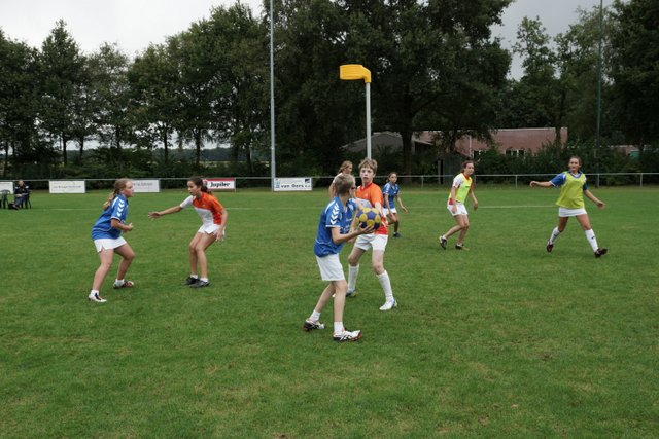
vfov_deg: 36.9
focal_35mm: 36
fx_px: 659
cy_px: 220
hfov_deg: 53.1
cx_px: 330
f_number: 5
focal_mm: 24
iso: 100
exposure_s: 1/160
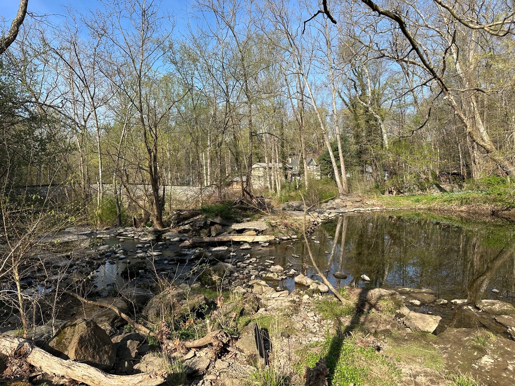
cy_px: 193
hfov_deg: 71.6
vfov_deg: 56.8
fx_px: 357
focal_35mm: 24
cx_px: 258
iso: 80
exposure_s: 1/2469
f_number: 1.78
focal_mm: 6.86
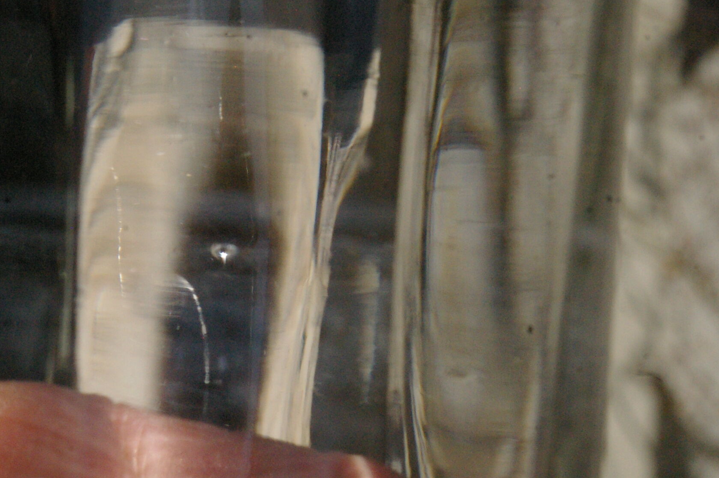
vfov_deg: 19.4
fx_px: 1397
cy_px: 259
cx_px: 130
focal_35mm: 70
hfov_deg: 28.2
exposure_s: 1/1000
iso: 1600
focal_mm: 26
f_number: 13
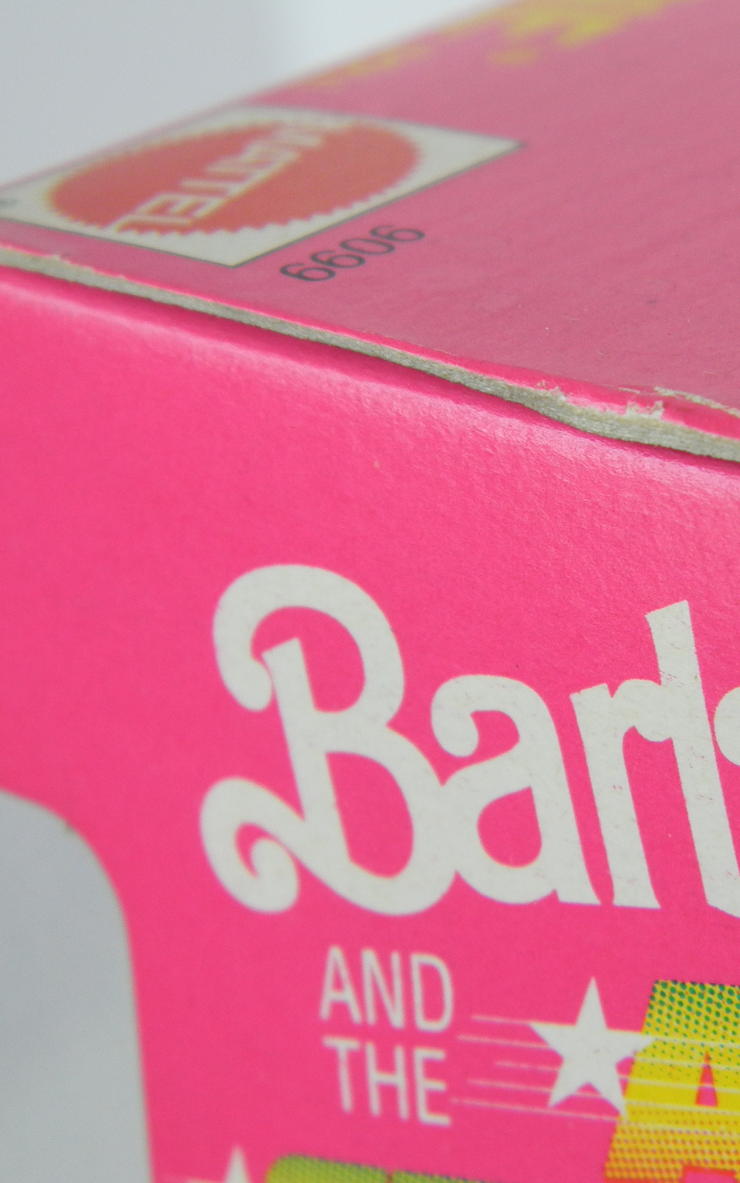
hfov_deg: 11.0
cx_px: 695
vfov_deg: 17.7
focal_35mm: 118
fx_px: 3807
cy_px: 593
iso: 183
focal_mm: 15.1
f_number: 4.5
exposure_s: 1/124
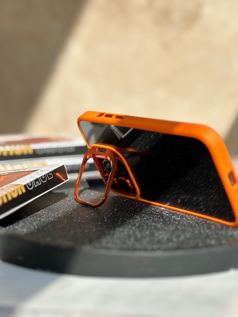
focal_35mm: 77
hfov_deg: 19.1
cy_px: 158
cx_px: 119
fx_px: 706
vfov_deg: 25.3
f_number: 2.8
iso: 25
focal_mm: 9
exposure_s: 1/286
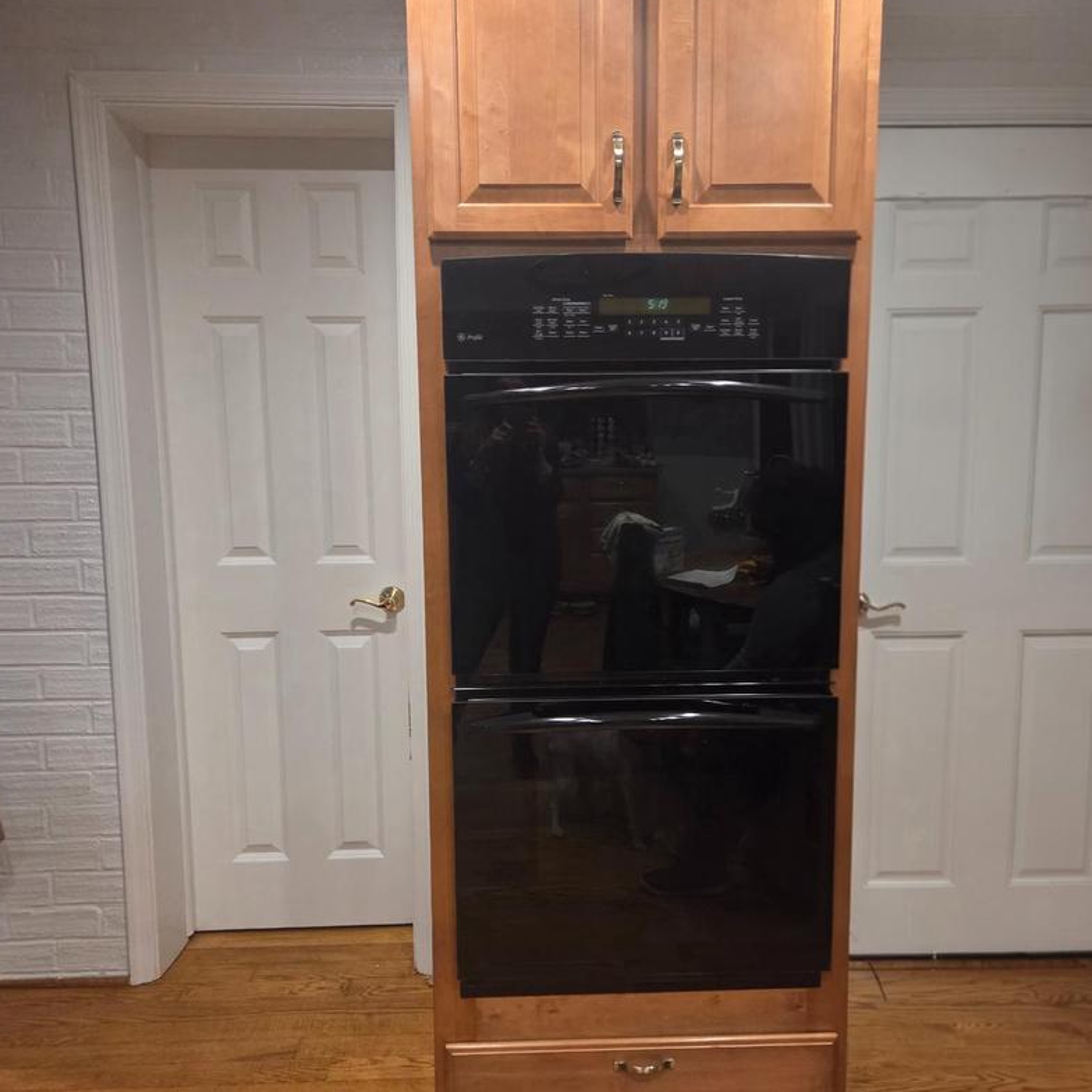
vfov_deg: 57.3
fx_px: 999
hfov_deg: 57.3
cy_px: 575
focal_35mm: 28
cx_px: 553
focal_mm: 5.4
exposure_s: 1/120
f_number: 1.8
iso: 1250
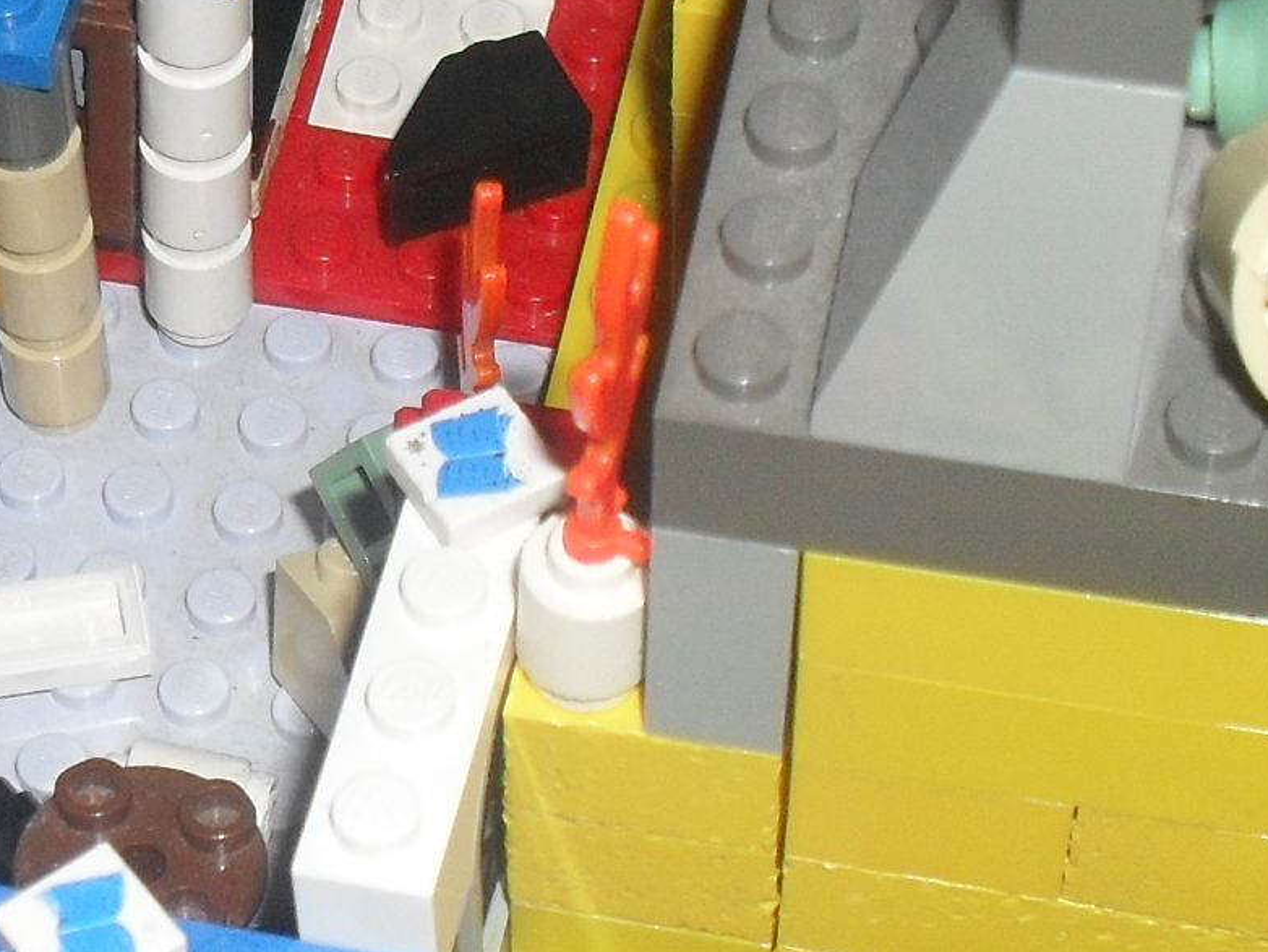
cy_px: 572
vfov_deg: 12.8
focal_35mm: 116
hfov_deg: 16.6
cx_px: -8
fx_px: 4250
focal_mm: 6.3
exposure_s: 1/45
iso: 200
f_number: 3.2
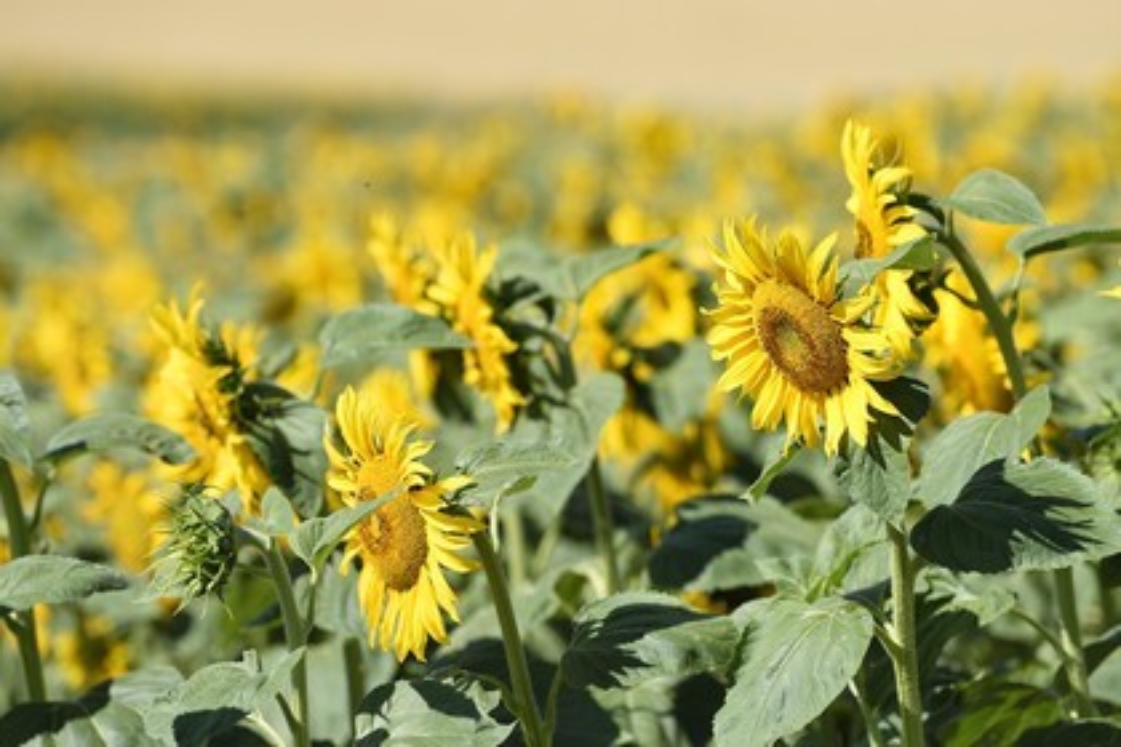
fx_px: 5916
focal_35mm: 190
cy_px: 374
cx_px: 560
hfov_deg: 10.8
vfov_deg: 7.2
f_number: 4.5
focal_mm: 190
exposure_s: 1/1600
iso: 200
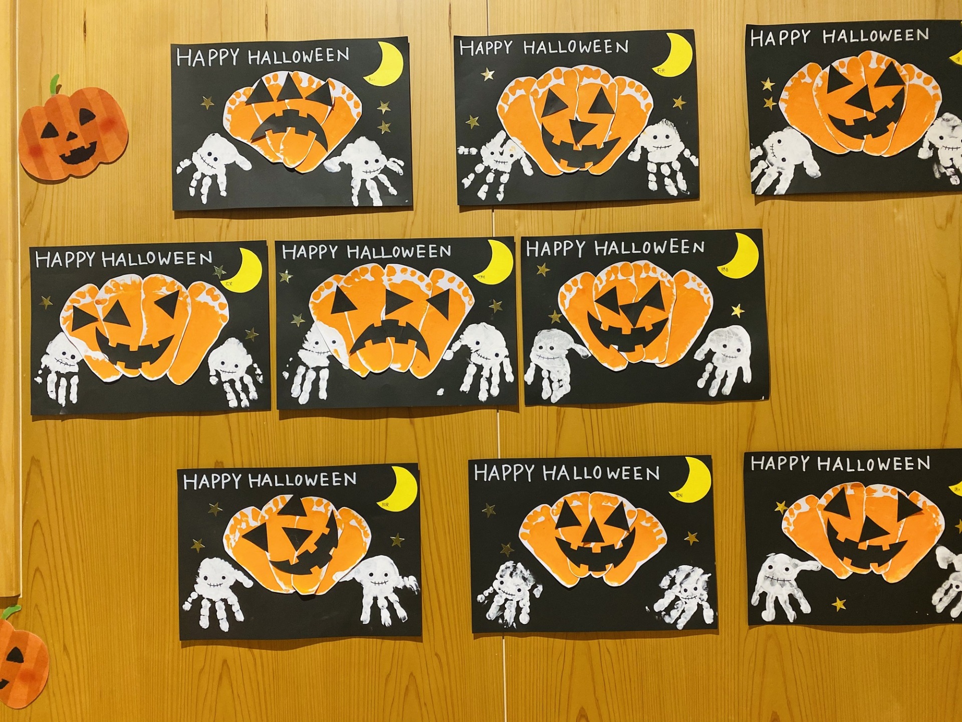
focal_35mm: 26
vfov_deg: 53.1
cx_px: 481
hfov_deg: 67.3
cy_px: 361
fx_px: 723
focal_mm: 4.25
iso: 160
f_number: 1.8
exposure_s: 1/50
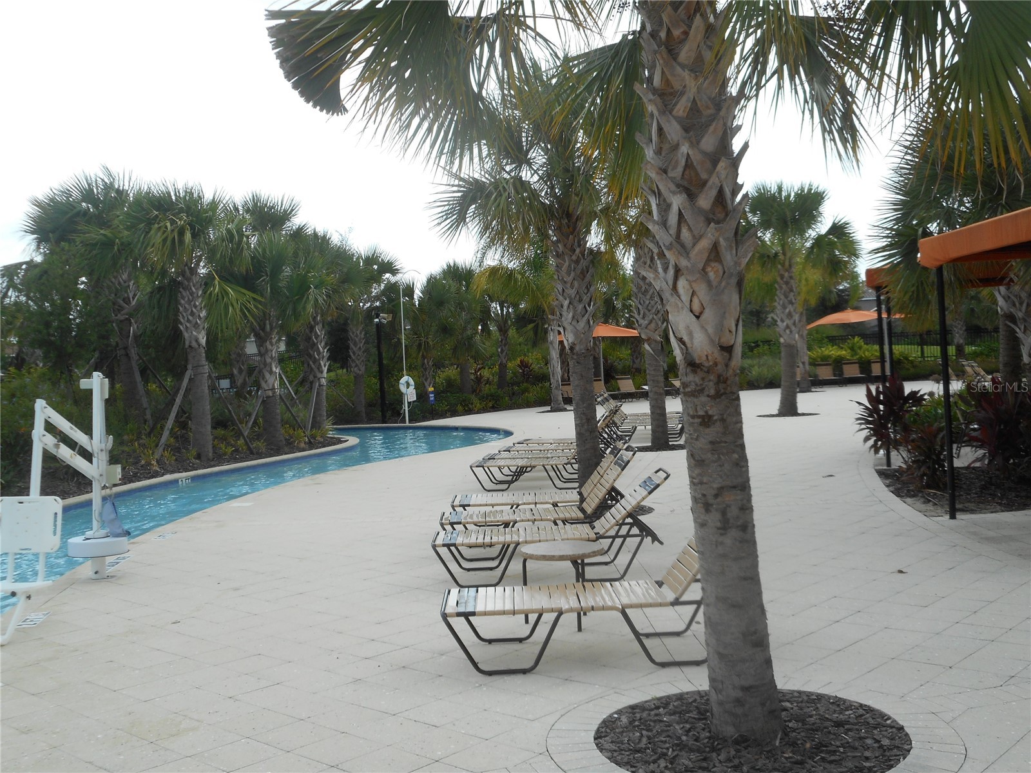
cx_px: 516
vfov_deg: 36.8
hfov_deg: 47.9
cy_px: 386
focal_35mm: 39
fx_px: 1162
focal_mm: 6.9
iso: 80
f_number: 4.5
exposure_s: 1/250
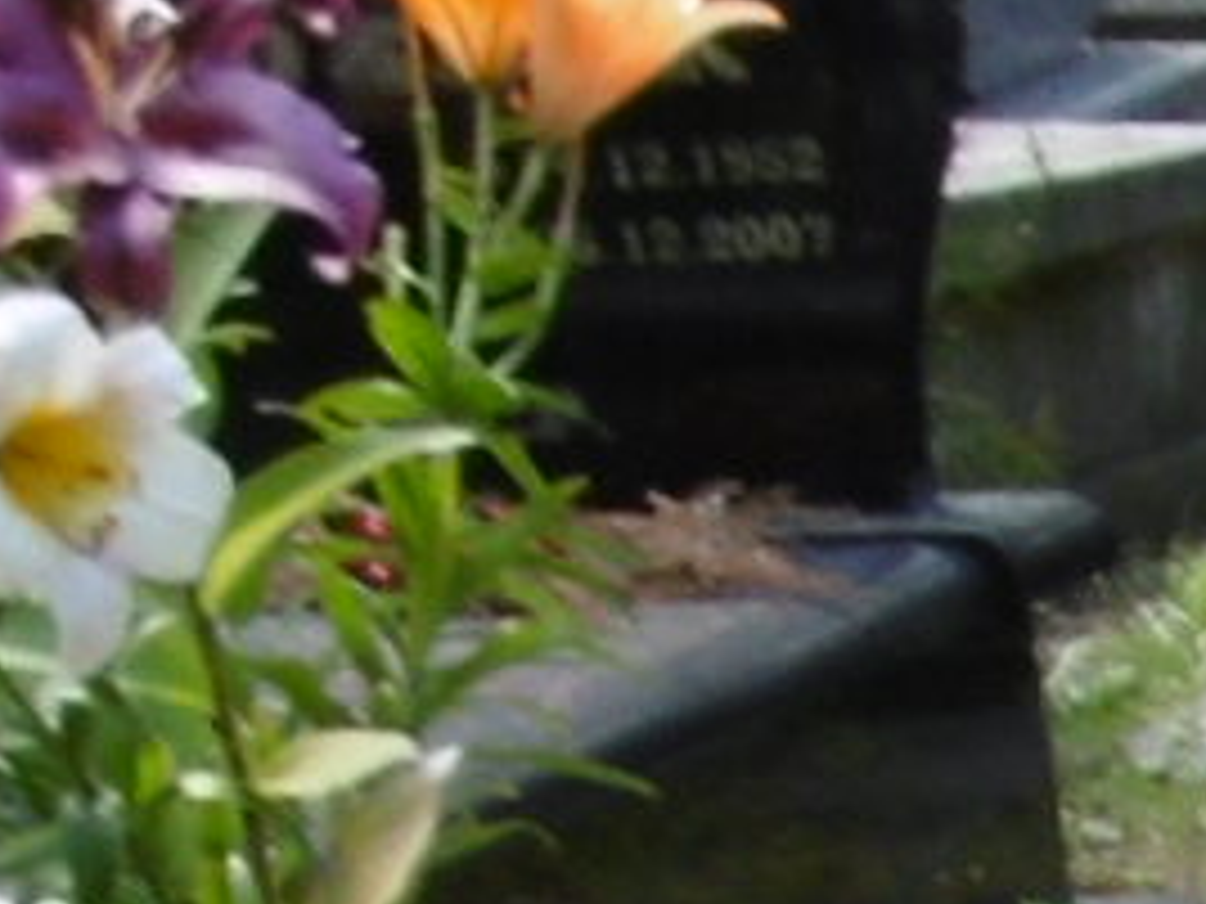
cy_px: 3369
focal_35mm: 290
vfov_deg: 4.7
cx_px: 4280
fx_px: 10103
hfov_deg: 6.0
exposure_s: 1/100
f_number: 3.7
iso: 100
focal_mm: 6.8
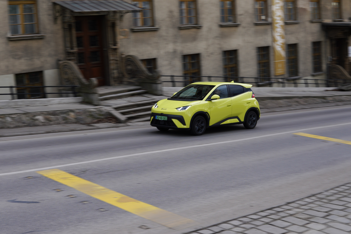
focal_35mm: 45
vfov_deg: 29.9
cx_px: 176
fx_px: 439
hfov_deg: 43.6
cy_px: 117
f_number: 6.3
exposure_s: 1/60
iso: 100
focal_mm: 30
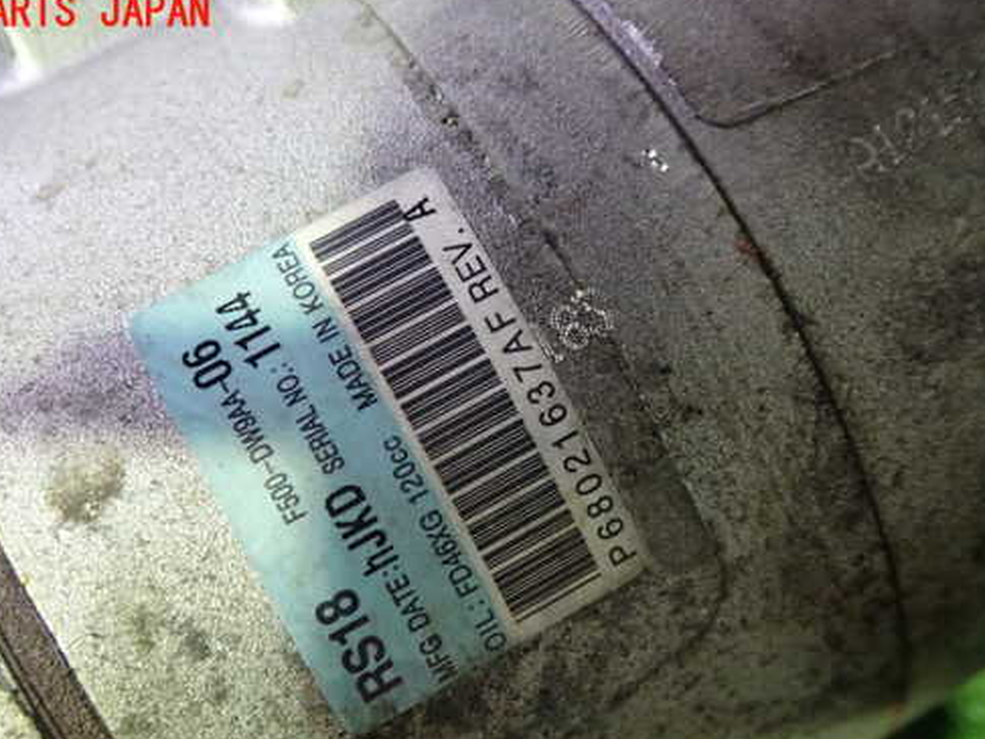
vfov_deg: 38.5
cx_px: 450
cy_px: 443
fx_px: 1053
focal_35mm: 37
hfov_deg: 50.1
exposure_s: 1/25
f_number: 2.3
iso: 800
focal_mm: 5.4
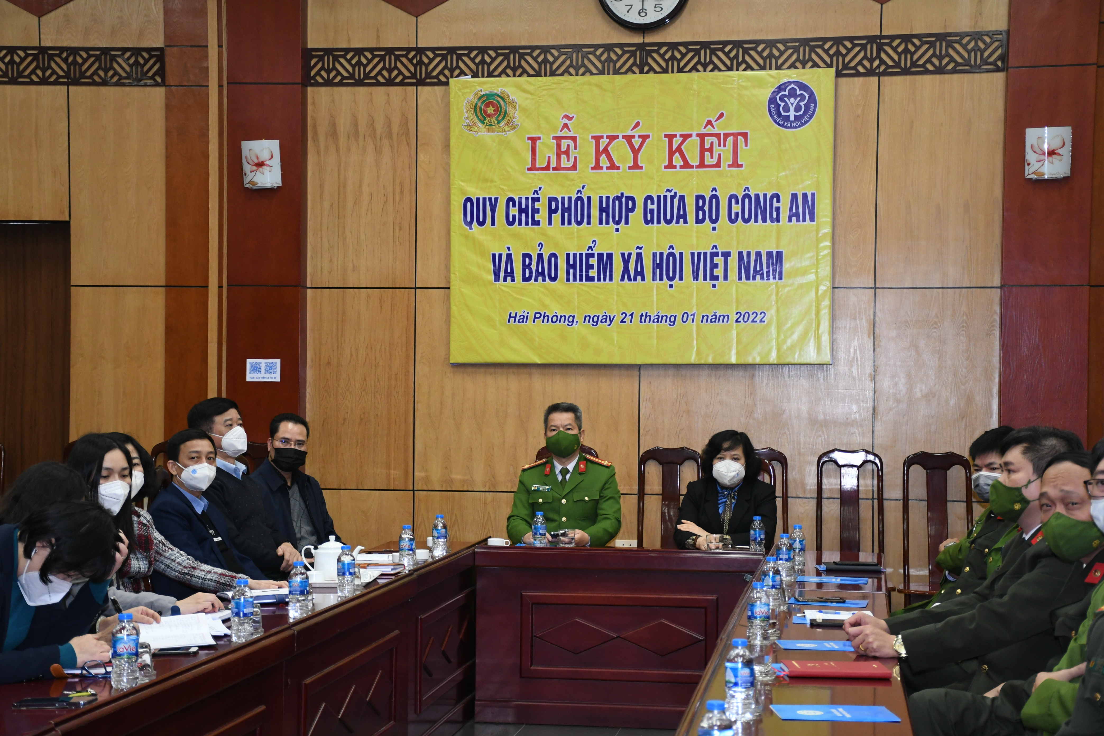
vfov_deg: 21.6
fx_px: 1932
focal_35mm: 63
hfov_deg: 31.9
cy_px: 368
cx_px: 552
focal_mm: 42
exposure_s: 1/200
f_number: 4.5
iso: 1600
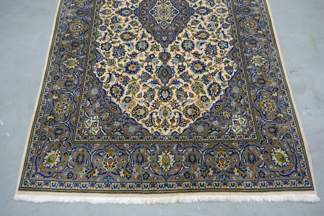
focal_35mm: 27
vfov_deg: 47.9
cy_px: 108
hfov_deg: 67.4
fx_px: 243
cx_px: 162
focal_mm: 17.7
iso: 1250
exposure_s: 1/26
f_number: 4
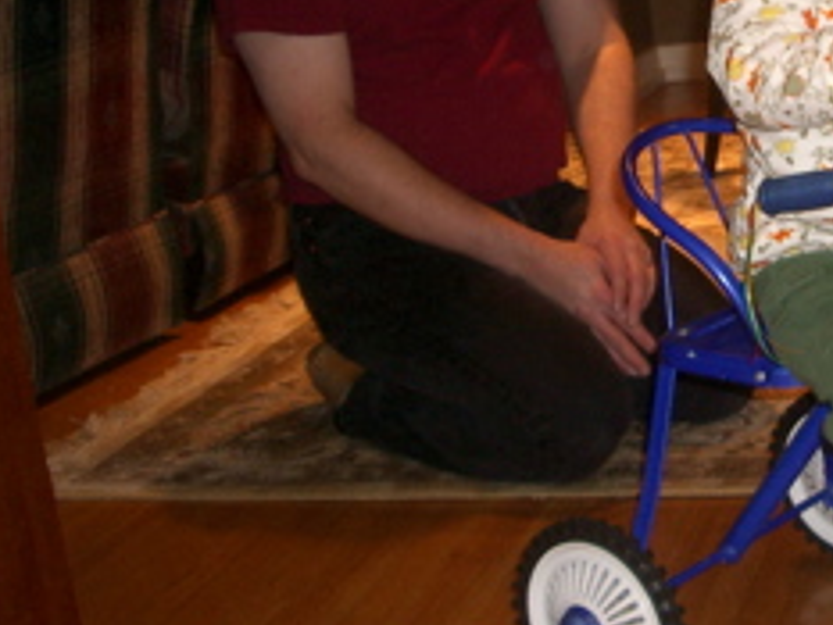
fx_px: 1734
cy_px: 196
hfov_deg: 26.1
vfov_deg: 20.4
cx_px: 754
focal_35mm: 72
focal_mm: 5.8
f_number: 2.6
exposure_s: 1/40
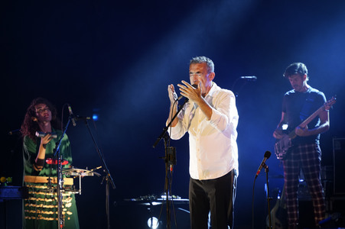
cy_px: 114
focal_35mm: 179
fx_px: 1714
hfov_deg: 11.5
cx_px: 172
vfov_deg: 7.7
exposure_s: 1/160
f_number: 5.6
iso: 1600
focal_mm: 179
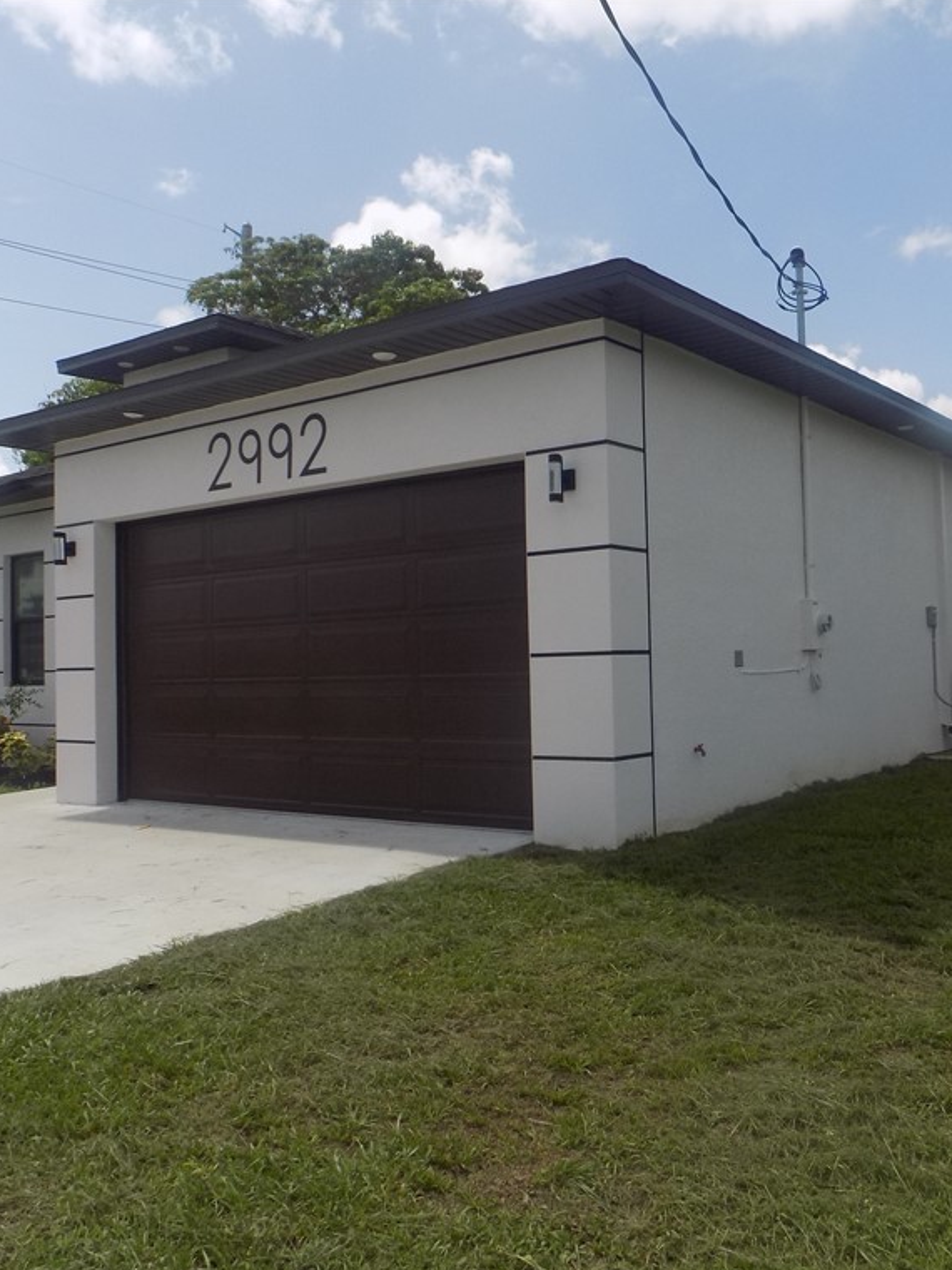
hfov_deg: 44.6
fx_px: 1137
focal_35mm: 31
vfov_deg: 58.4
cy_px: 637
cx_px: 658
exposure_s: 1/1000
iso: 80
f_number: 3.1
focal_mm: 4
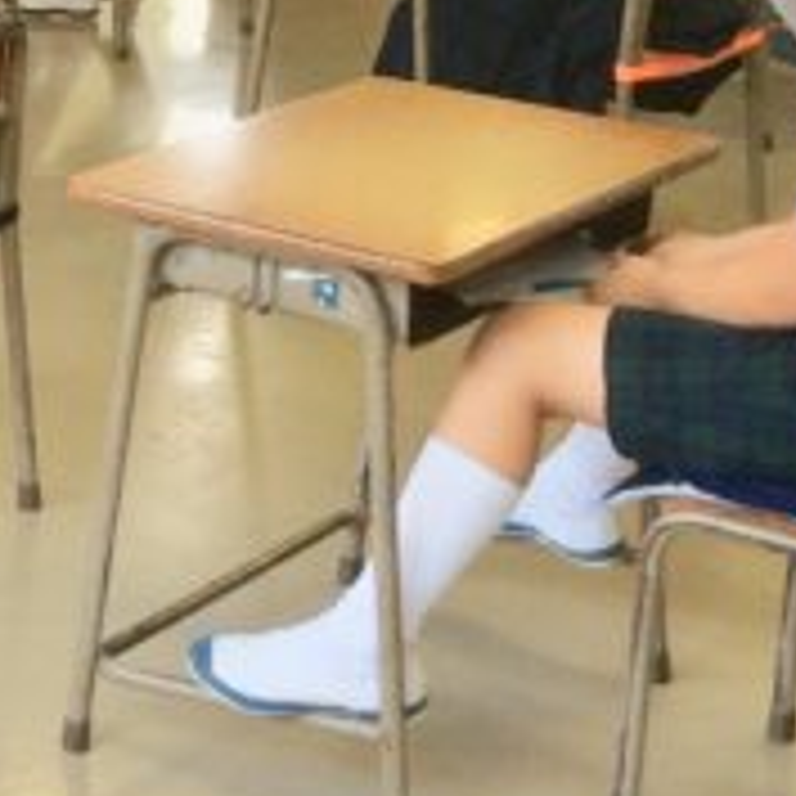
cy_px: -52
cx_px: -157
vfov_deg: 15.2
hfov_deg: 15.0
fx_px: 2914
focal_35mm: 112
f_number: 2.4
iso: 32
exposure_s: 1/60
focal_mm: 3.3
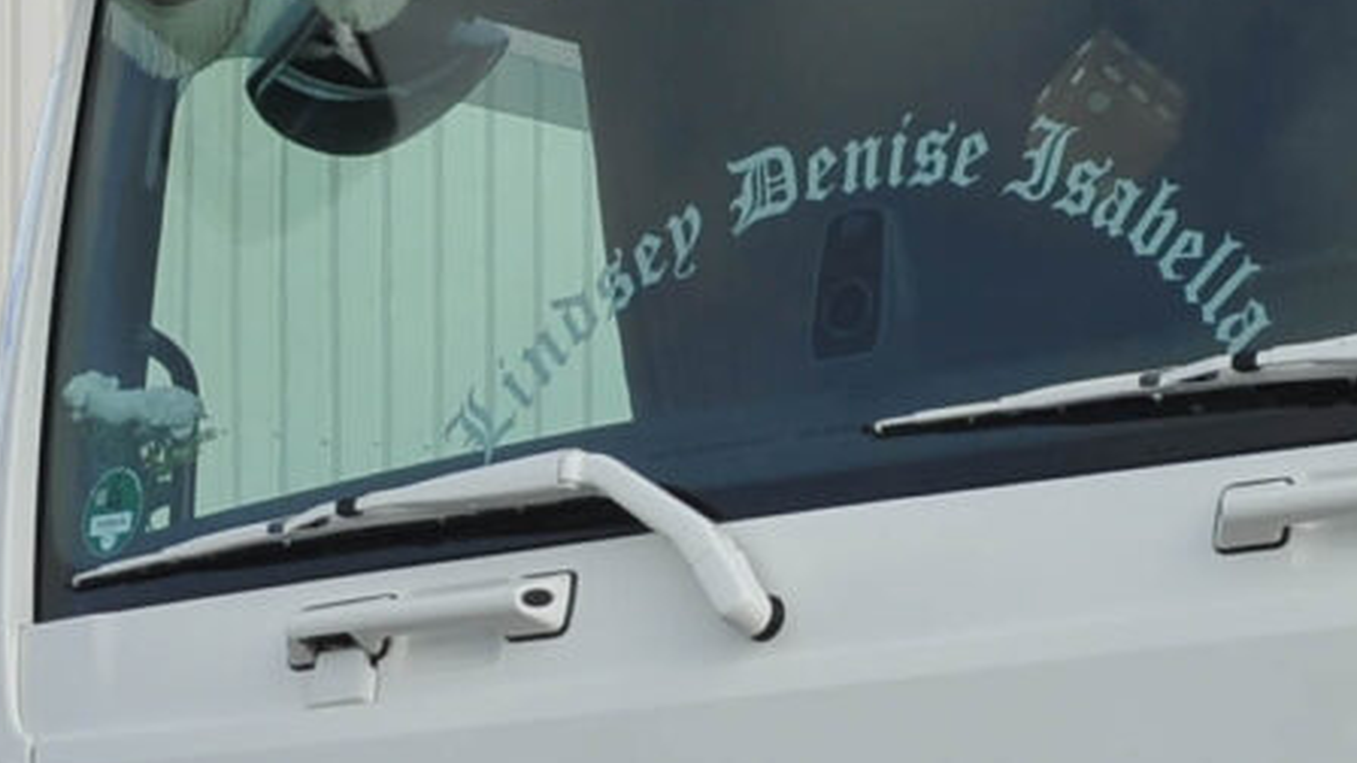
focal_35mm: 251
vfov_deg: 4.8
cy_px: 889
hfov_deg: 8.6
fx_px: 9032
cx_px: 339
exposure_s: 1/320
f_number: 9
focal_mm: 42
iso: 250
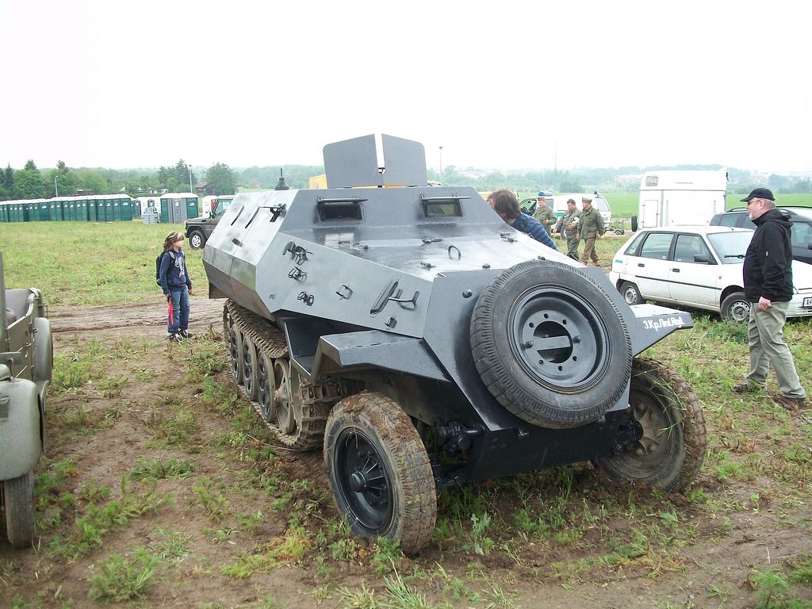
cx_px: 406
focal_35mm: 32
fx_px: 751
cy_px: 304
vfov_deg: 44.2
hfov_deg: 56.8
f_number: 2.9
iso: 80
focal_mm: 5.7
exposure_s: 1/200
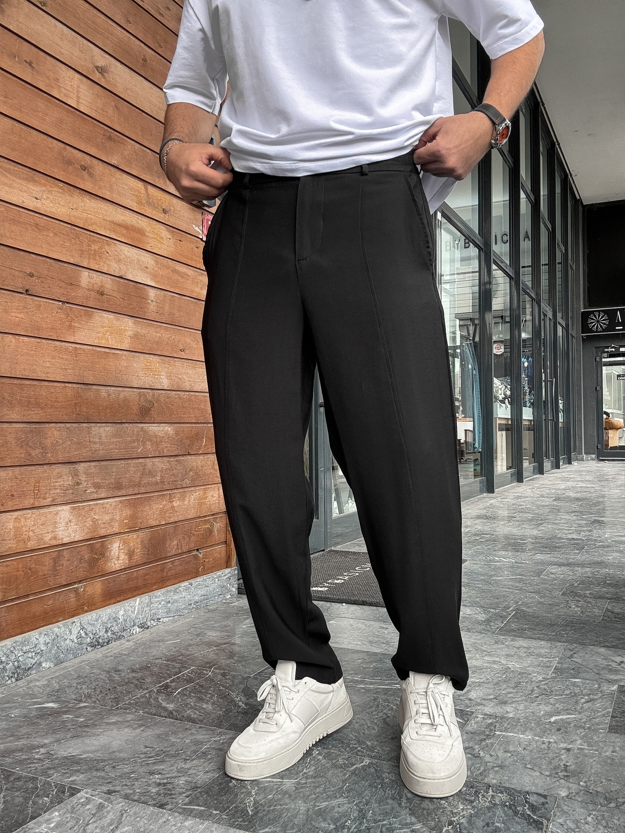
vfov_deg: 60.0
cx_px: 312
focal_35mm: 30
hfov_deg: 46.8
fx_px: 722
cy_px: 416
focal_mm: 2.69
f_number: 1.9
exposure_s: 1/120
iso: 50
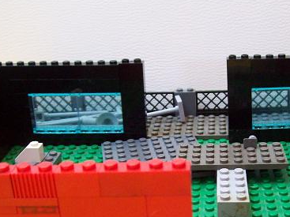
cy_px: 147
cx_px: 180
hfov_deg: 32.1
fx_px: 502
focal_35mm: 60
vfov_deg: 24.3
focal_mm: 6
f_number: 2.7
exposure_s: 1/39
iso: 160
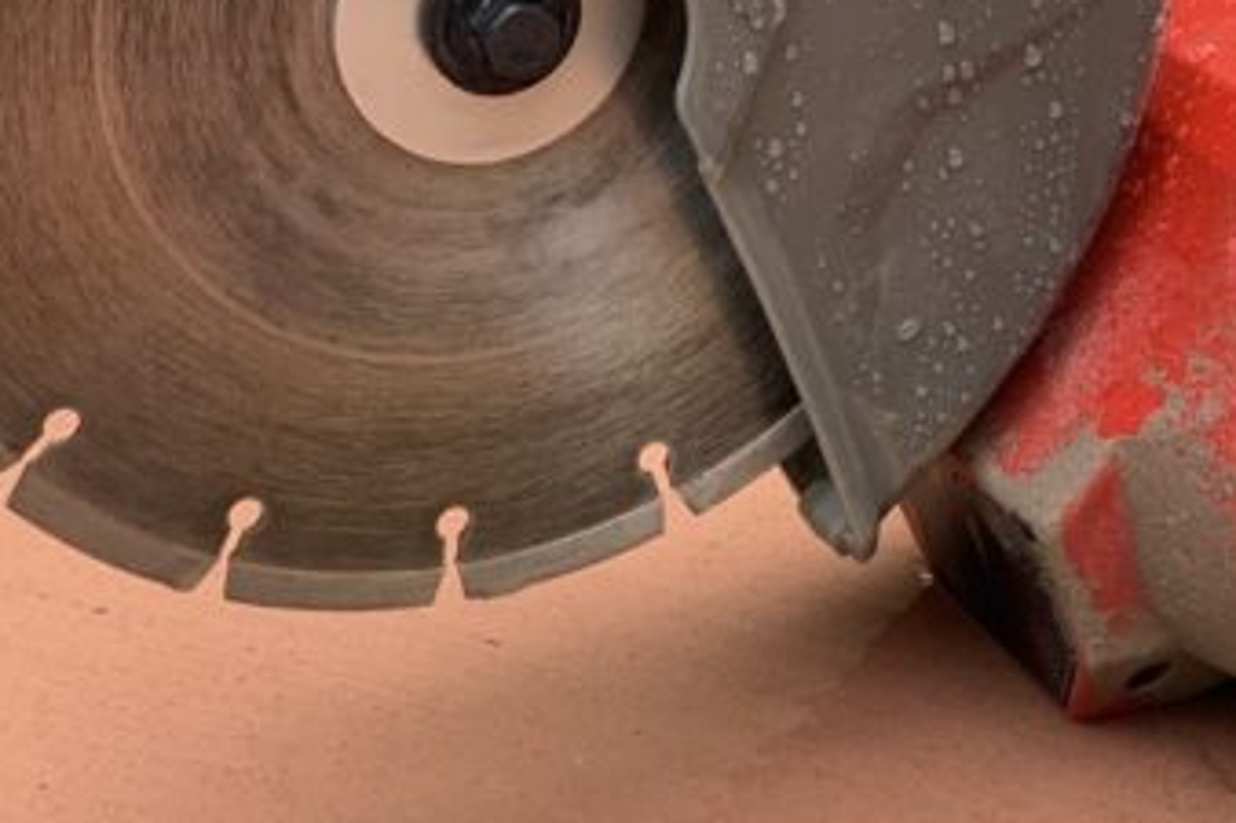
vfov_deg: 11.0
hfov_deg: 16.4
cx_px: 1196
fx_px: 4221
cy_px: 33
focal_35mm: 123
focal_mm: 6
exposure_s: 1/122
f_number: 2.4
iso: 20
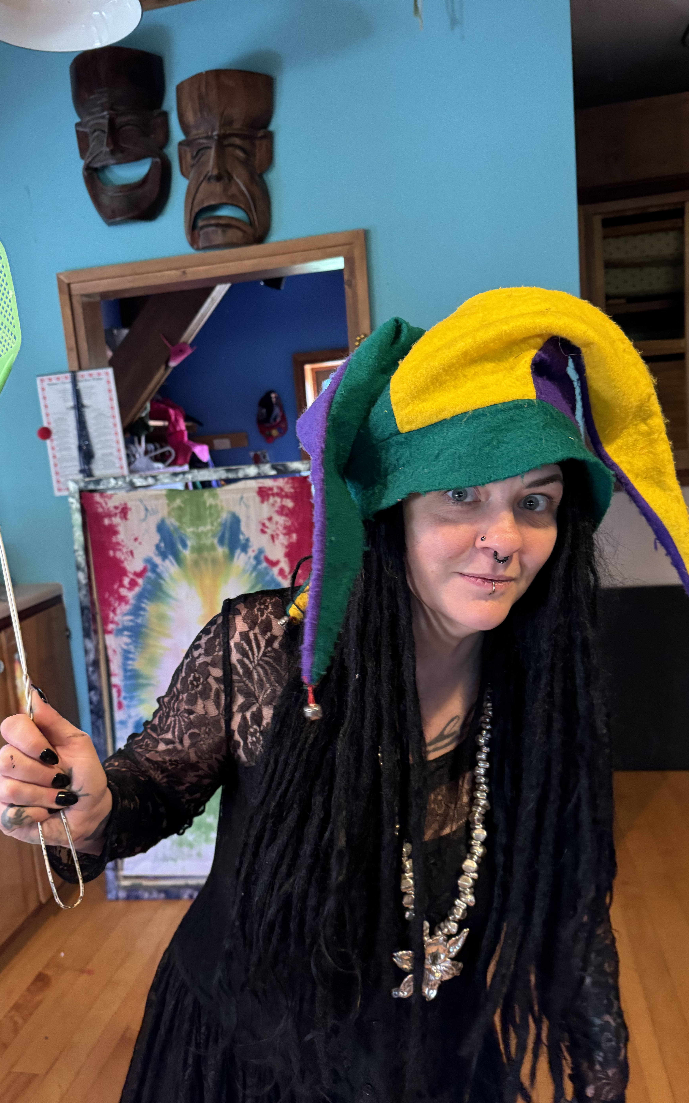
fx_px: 781
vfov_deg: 70.4
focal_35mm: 26
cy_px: 561
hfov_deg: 47.6
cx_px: 326
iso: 640
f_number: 1.78
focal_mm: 6.76
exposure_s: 1/60
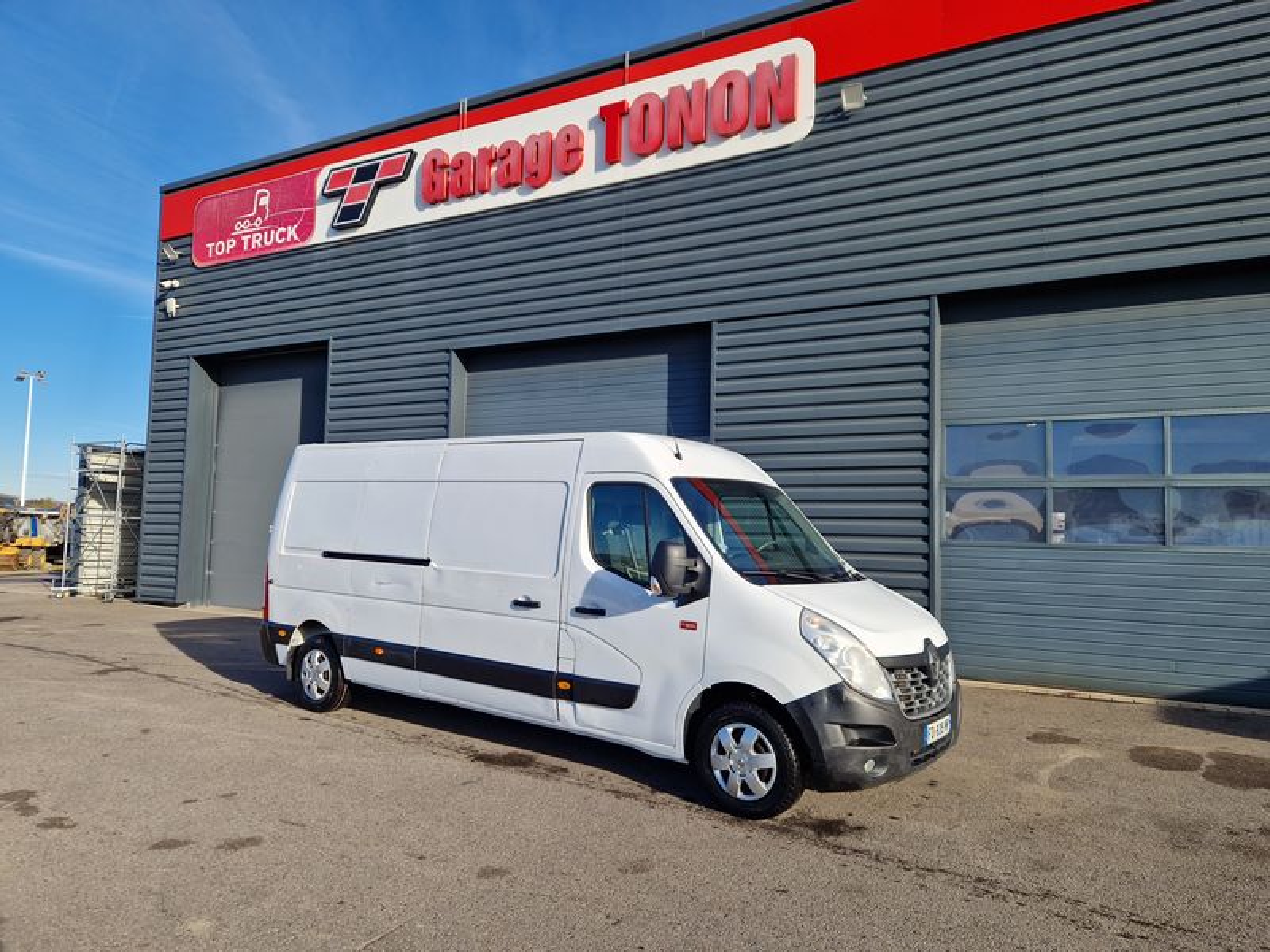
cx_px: 635
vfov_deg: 58.9
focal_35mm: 23
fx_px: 844
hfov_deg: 73.9
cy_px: 476
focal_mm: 5.4
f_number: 1.8
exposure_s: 1/1076
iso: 50
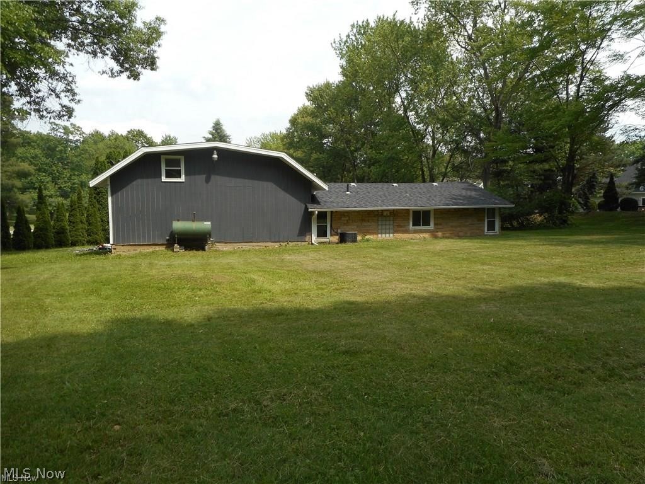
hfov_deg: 69.4
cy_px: 242
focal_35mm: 25
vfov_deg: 54.9
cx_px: 322
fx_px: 466
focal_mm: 4.5
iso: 80
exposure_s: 1/500
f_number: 3.7
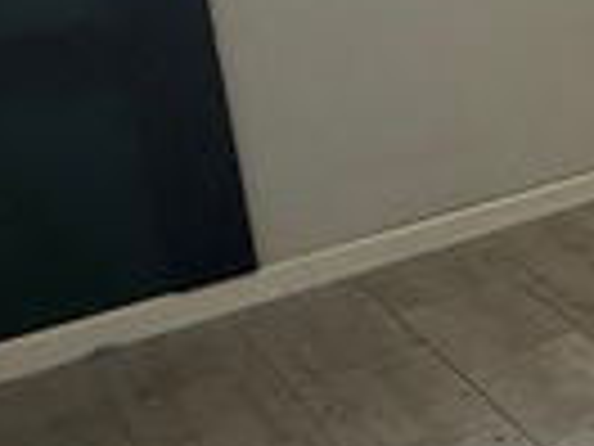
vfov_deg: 20.2
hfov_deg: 15.7
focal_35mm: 68
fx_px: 1167
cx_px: 1390
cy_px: -99
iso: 250
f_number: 2.2
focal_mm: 2.22
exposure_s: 1/99
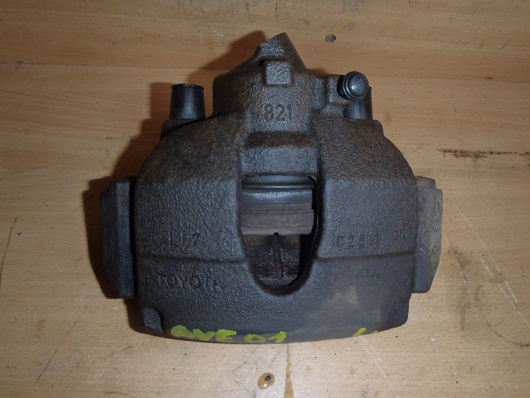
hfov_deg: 63.4
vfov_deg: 49.7
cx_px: 265
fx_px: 429
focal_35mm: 28
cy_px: 199
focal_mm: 5
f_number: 3.9
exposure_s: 1/30
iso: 100
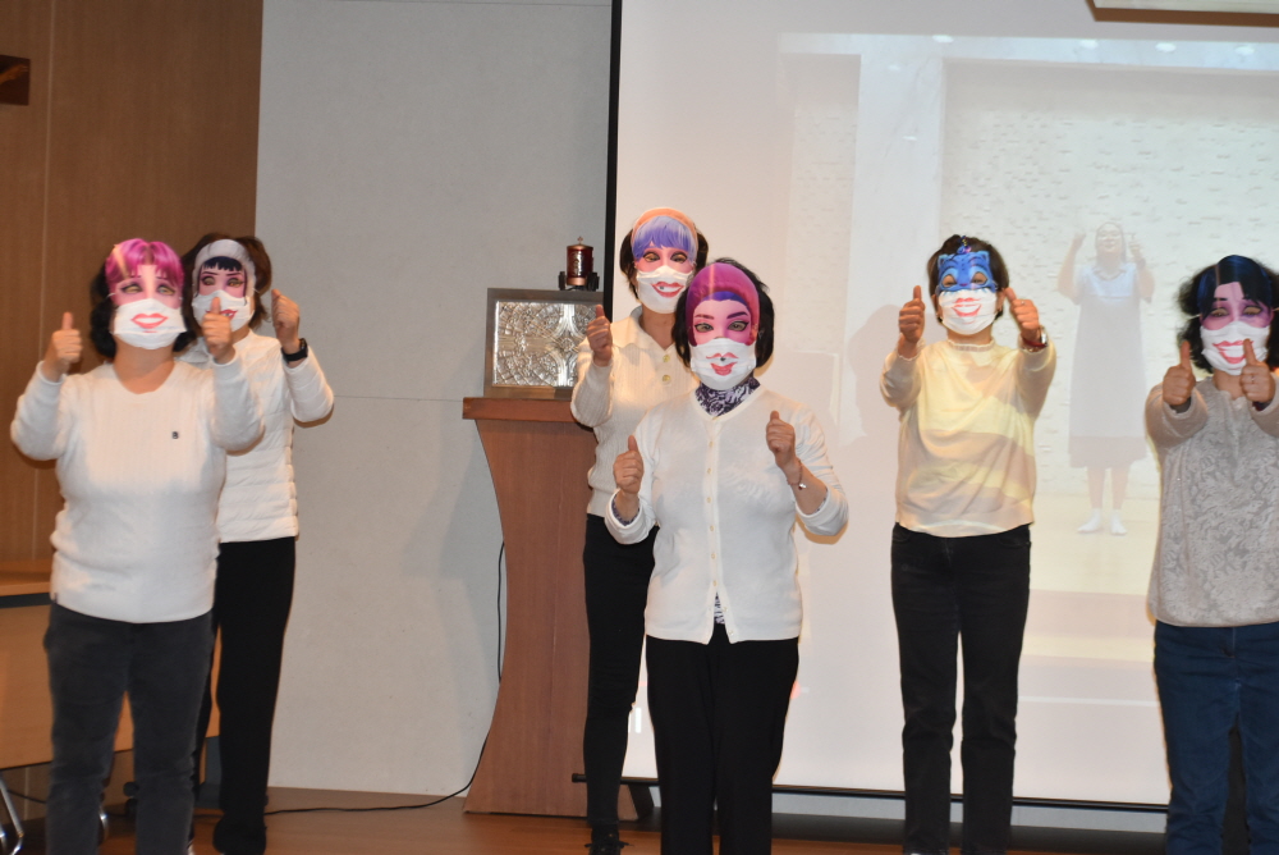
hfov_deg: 19.4
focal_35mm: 105
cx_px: 640
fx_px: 3732
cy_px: 428
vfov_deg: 13.1
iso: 800
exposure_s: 1/100
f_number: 5
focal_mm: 70
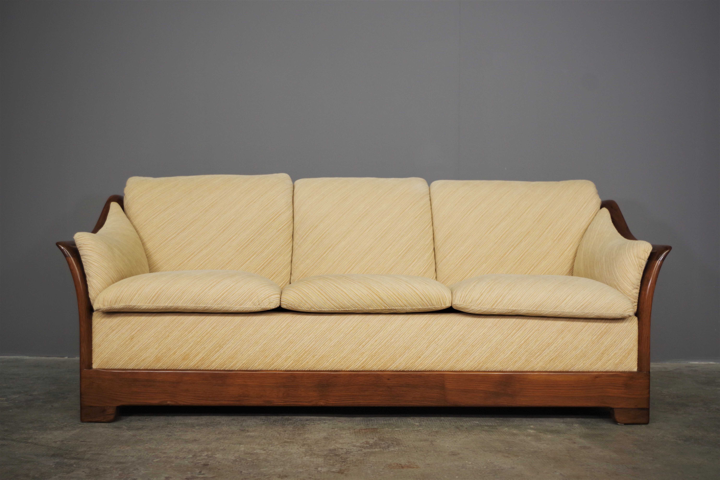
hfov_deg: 46.4
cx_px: 360
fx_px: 840
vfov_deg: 31.9
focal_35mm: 42
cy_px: 240
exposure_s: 1/60
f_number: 4
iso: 200
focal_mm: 28.13
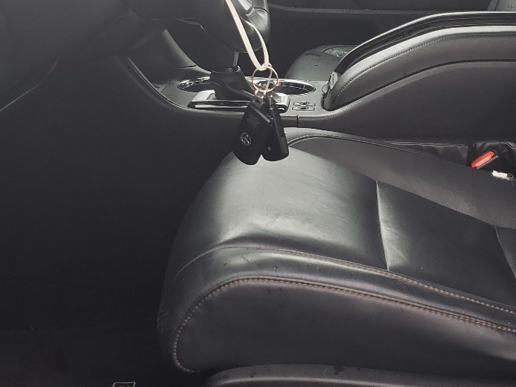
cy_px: 112
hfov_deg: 31.4
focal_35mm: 61
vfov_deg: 23.8
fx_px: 909
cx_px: 347
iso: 56
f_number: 1.5
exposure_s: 1/100
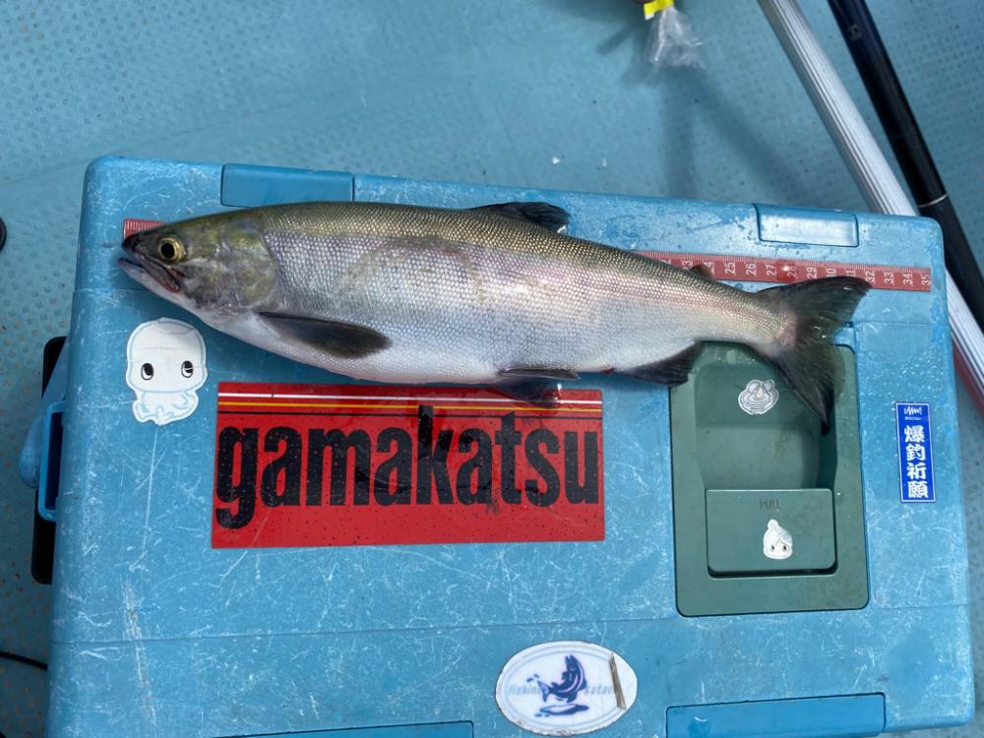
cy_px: 369
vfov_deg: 53.1
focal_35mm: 26
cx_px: 492
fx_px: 739
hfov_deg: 67.3
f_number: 1.8
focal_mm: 4.25
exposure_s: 1/3125
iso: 32
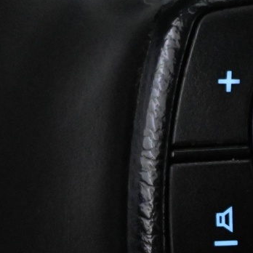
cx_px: 366
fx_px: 1373
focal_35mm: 166
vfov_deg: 10.5
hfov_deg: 10.2
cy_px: 192
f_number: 4.5
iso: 6400
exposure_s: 1/50
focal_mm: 28
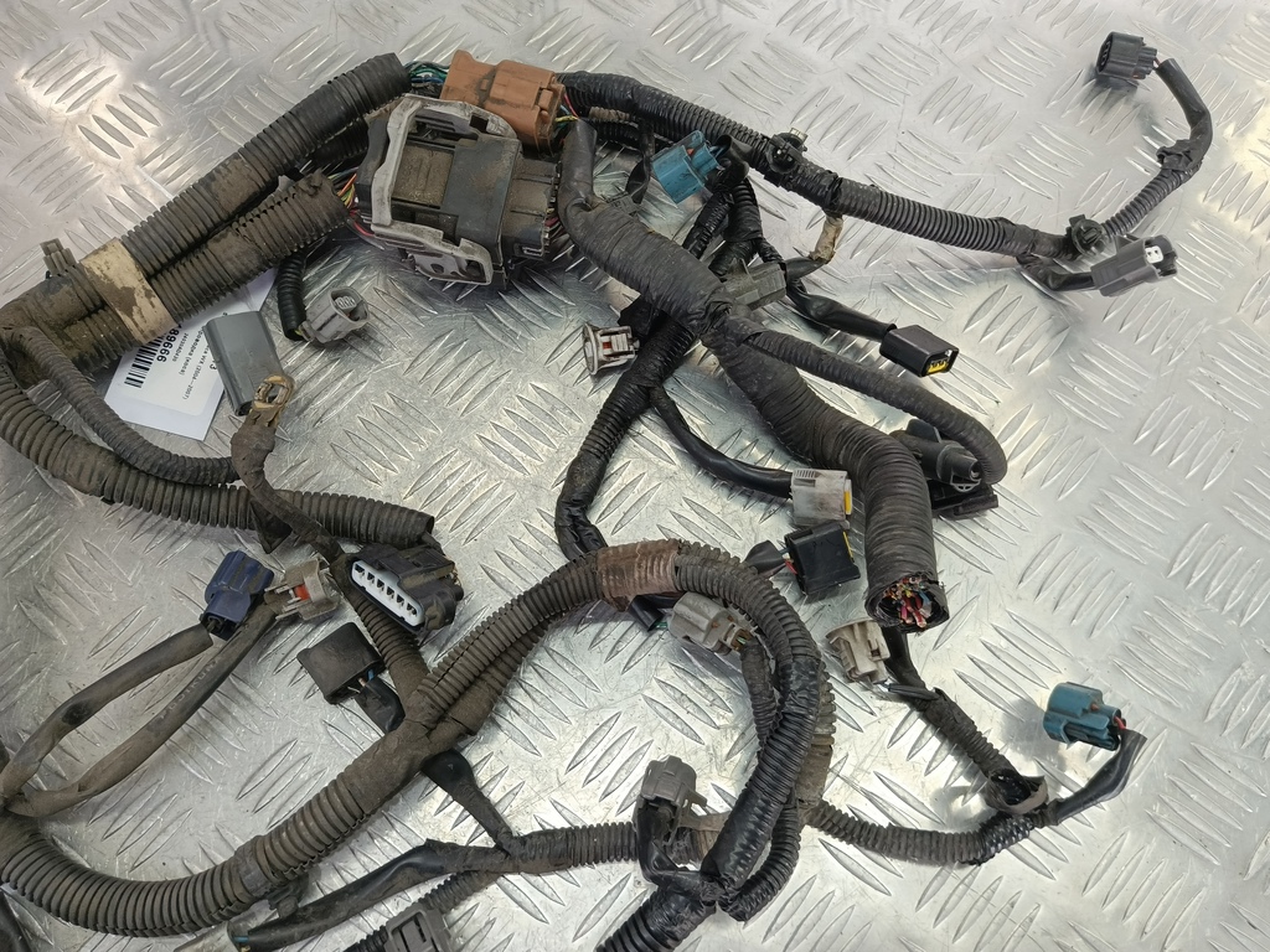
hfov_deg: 65.3
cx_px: 635
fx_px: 991
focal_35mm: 27
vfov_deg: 51.4
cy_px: 476
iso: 128
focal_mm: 4.11
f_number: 1.6
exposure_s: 1/50
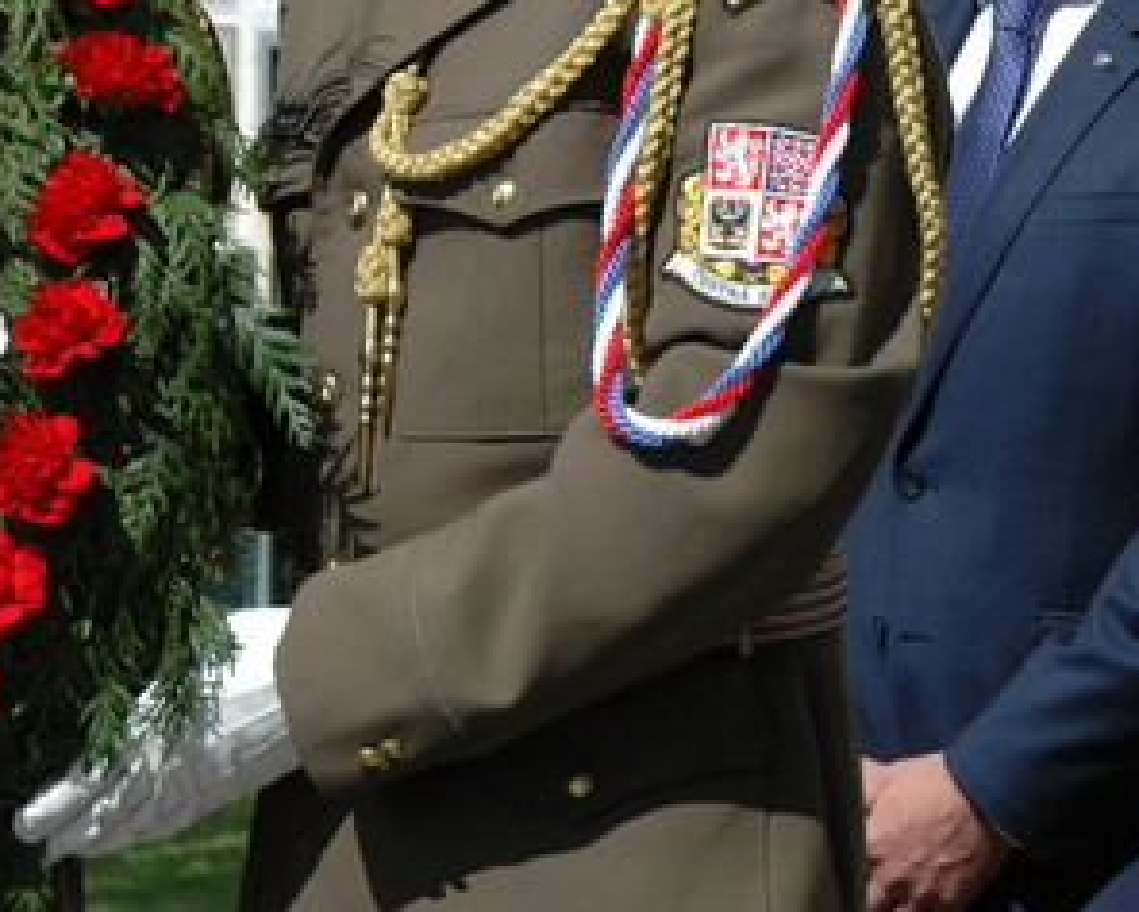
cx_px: 1062
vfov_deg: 6.8
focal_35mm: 228
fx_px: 7689
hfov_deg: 8.4
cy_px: 140
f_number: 9
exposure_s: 1/1250
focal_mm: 75
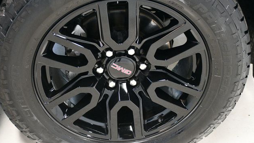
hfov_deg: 31.4
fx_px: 451
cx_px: 126
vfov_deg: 18.0
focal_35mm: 67
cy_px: 71
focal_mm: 42
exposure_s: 1/60
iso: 5600
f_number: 4.5
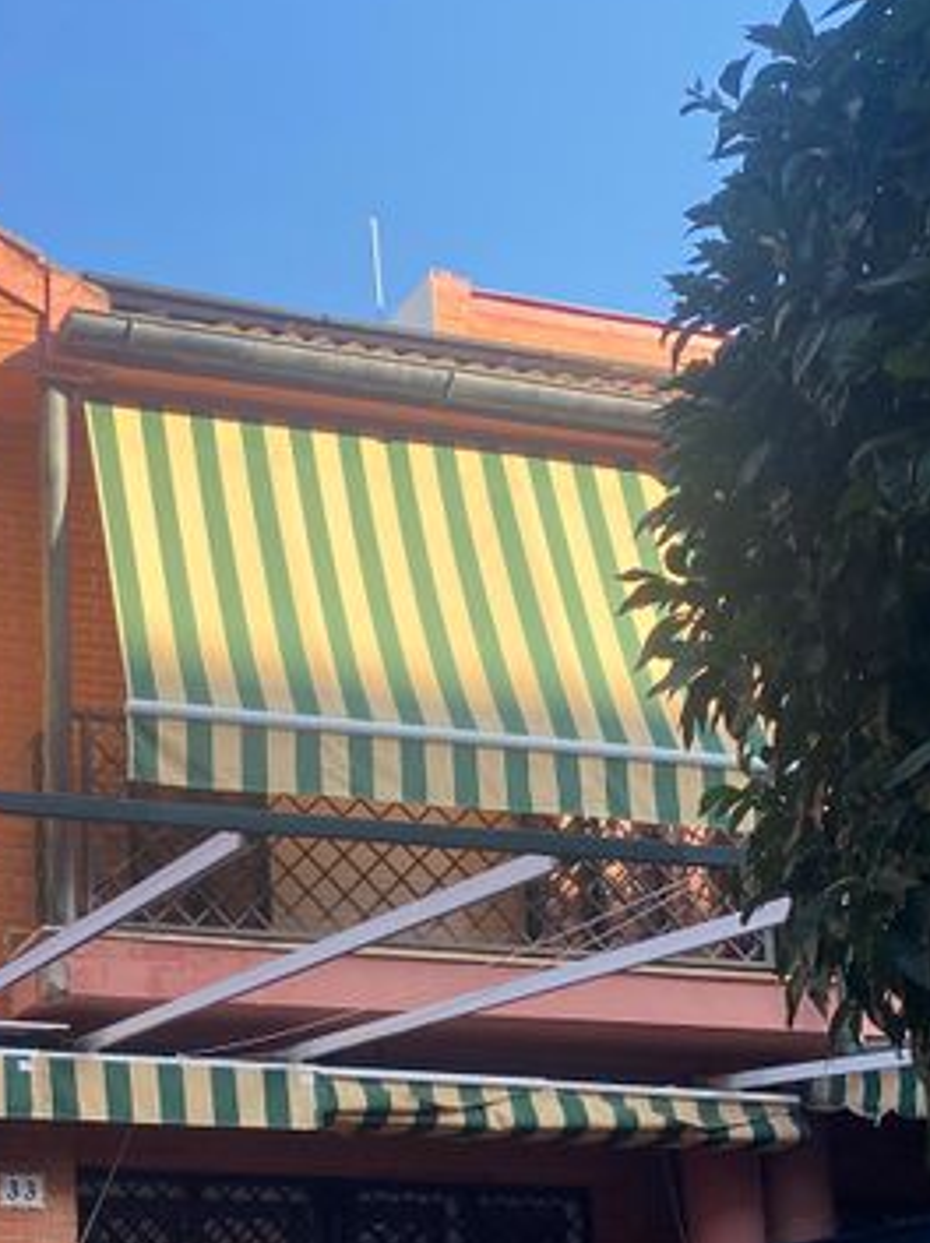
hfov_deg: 23.7
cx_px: -11
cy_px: 1074
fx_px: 2117
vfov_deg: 31.5
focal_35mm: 59
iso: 32
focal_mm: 4.25
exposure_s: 1/576
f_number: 1.8
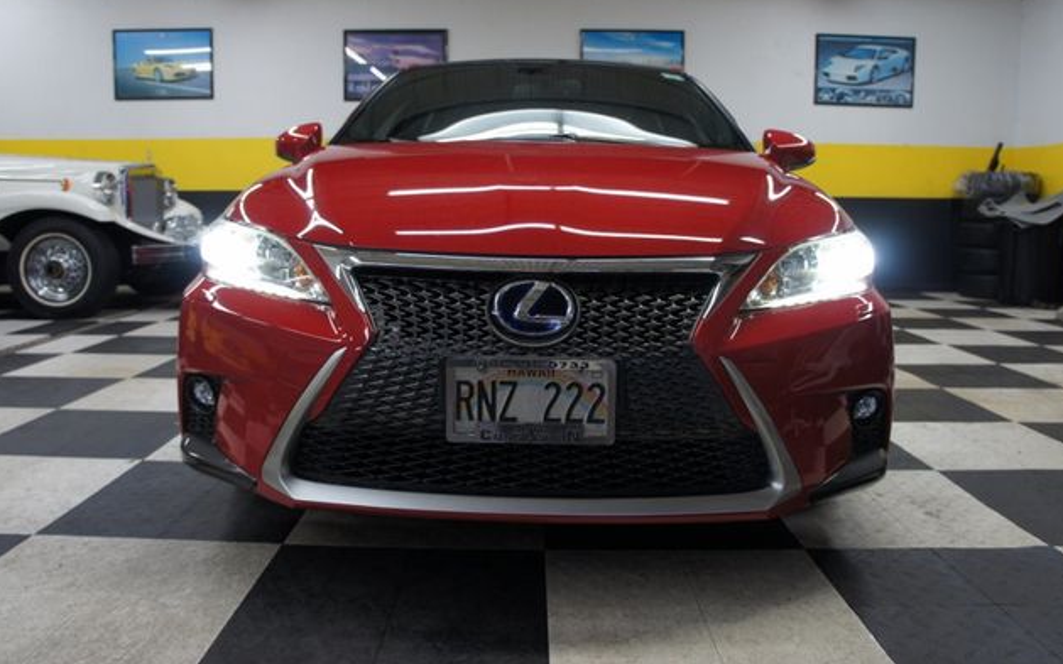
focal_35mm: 28
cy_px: 311
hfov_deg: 66.5
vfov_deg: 44.5
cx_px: 534
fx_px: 811
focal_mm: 18
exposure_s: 1/30
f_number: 3.5
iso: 200
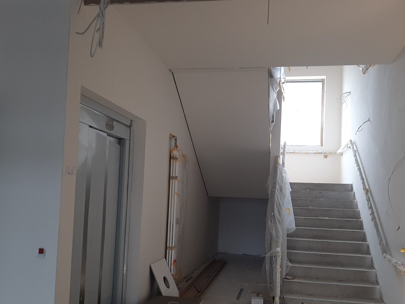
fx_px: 398
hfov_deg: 53.9
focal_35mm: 34
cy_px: 180
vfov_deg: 41.6
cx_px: 210
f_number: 1.7
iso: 50
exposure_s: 1/50
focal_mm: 3.93
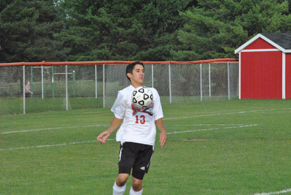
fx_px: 1821
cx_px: 146
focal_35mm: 225
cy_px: 98
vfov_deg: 6.1
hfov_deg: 9.1
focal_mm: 150
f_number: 10
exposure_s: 1/2500
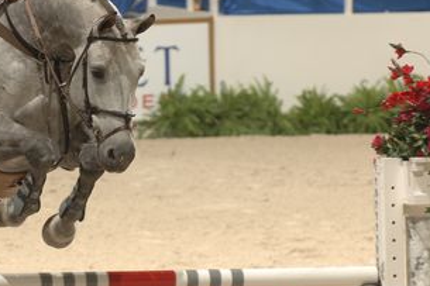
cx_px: 48
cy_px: 168
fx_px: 7509
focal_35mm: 629
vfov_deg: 2.2
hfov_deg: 3.3
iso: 320
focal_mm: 200
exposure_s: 1/250
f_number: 5.6
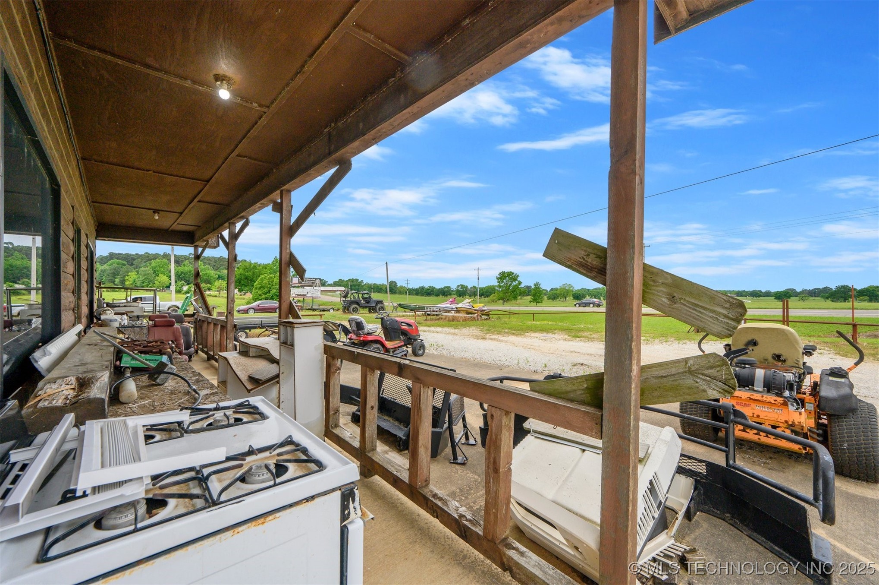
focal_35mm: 14
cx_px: 440
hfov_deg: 104.3
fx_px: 342
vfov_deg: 81.1
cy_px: 292
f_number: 9
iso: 250
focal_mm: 14
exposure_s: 1/250
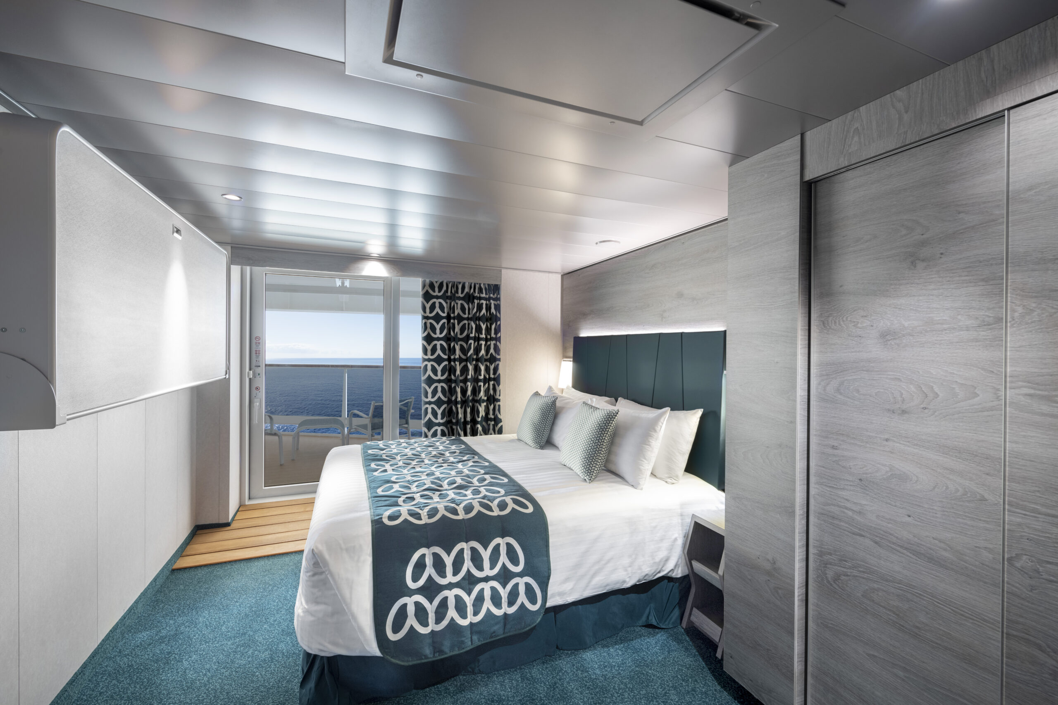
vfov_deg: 77.3
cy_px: 352
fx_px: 441
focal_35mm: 15
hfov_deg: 100.4
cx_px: 529
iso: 400
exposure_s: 1/8
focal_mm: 15
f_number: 11
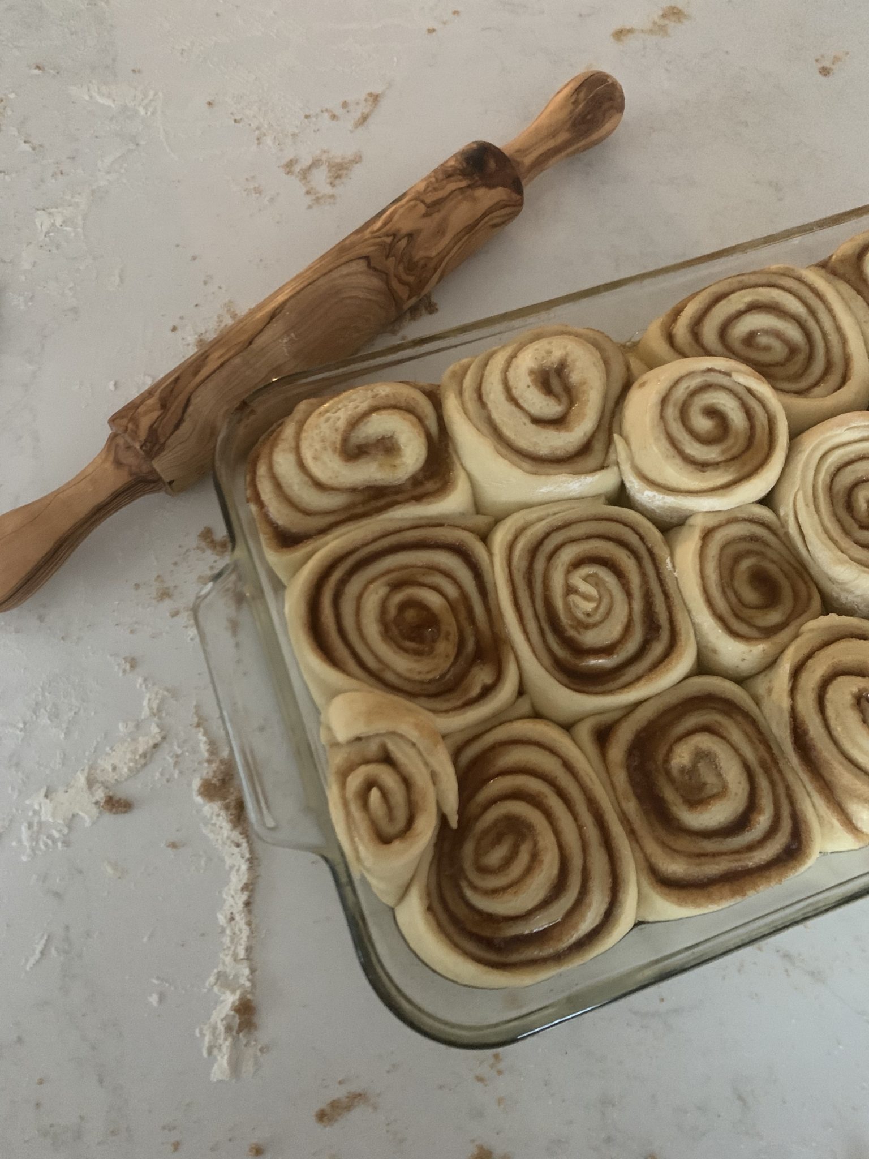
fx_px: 870
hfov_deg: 53.1
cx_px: 434
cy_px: 580
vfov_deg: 67.3
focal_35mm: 26
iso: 800
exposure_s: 1/30
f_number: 1.8
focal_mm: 4.25
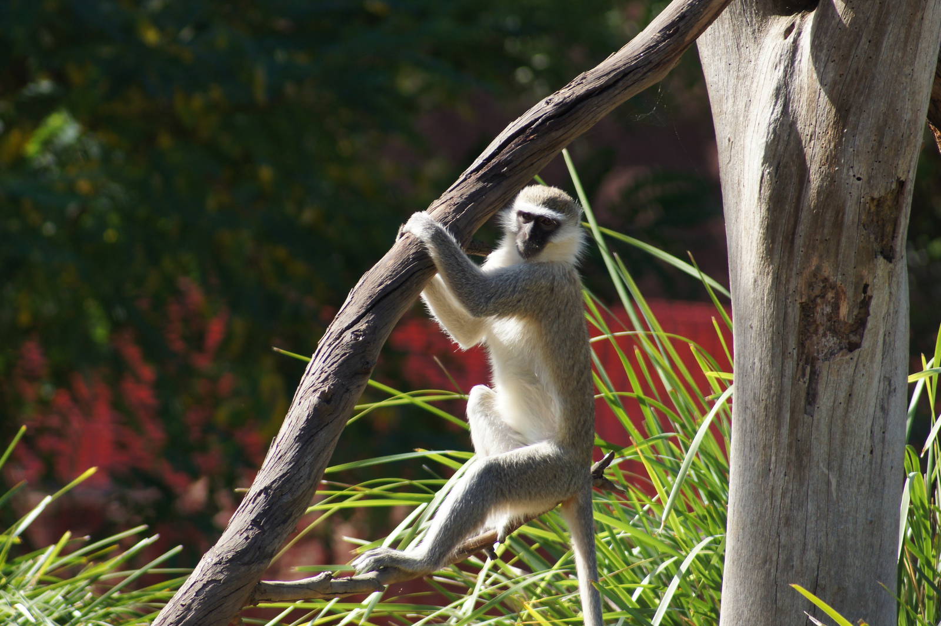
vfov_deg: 4.0
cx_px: 470
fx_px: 9013
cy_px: 313
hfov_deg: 6.0
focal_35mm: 345
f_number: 5.6
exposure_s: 1/400
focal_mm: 230
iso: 250
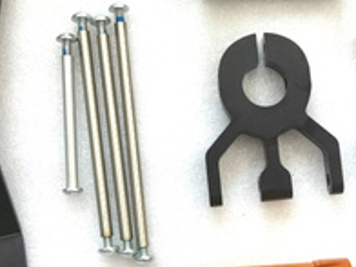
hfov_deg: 30.8
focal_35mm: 62
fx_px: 638
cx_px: 251
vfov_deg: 23.6
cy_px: 160
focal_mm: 6.67
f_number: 1.9
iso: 125
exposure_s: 1/99.9
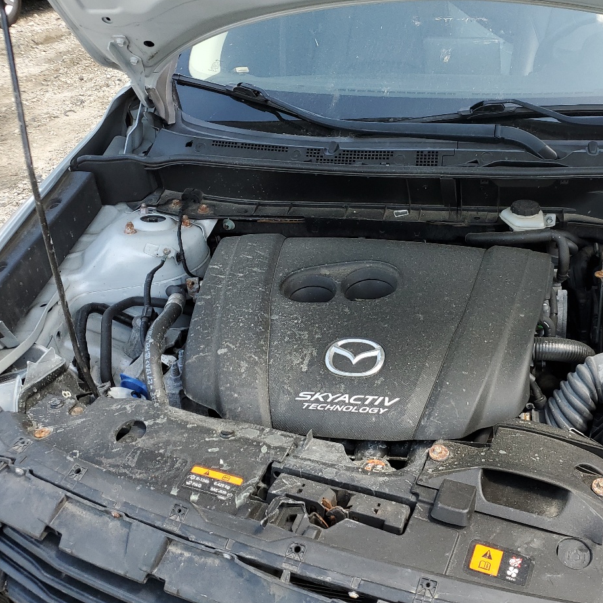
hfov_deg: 40.5
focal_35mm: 40
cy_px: 307
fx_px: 788
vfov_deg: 41.9
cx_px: 461
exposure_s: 1/345
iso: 50
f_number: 1.5
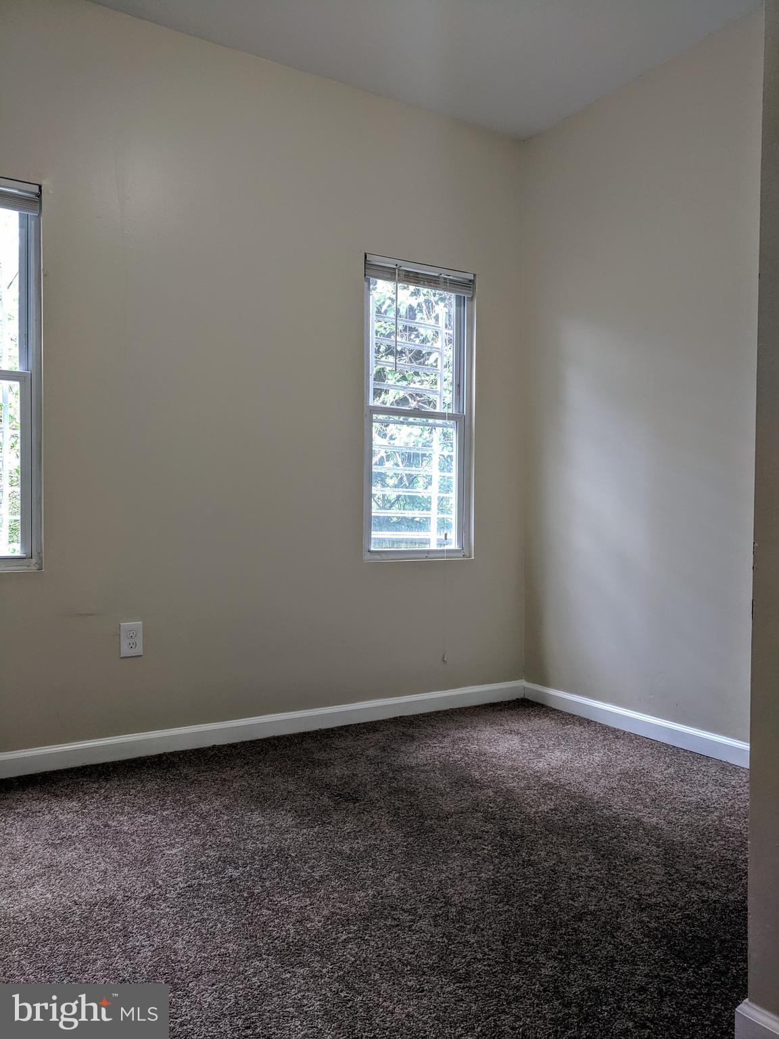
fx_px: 780
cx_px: 390
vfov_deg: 67.3
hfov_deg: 53.1
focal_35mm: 26
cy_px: 520
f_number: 2
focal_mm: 4.67
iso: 187
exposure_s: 1/60
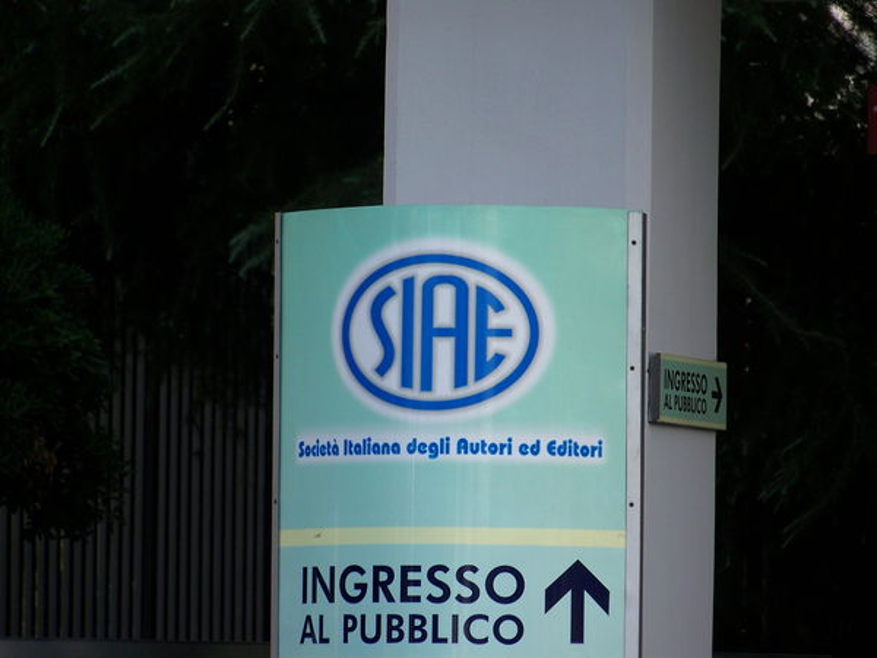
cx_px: 438
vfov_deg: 4.3
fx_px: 8791
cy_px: 329
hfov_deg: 5.7
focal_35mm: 347
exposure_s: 1/80
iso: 64
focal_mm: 57.7
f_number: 4.5
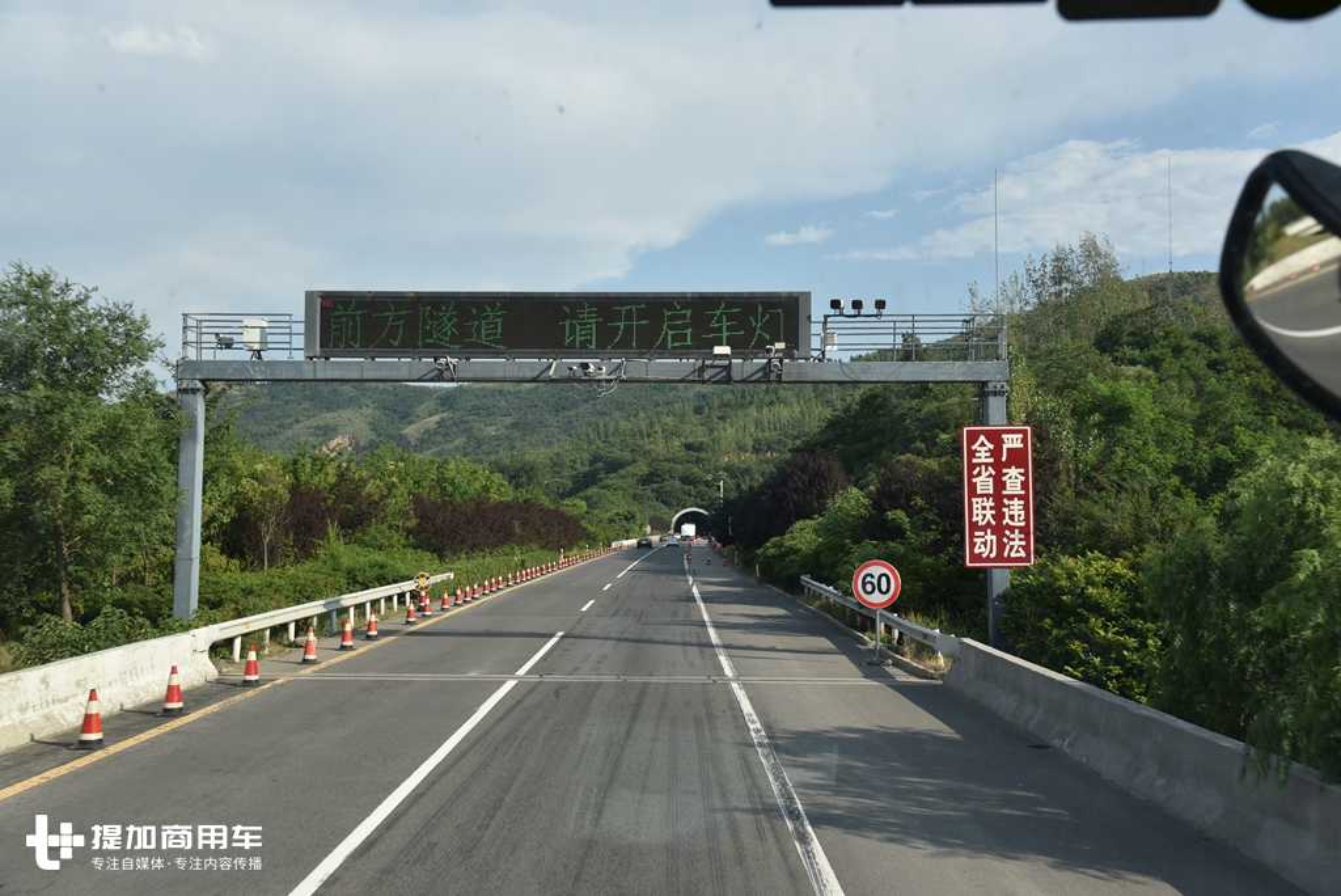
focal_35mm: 38
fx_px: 1416
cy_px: 448
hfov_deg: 50.7
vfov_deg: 35.1
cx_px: 670
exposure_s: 1/320
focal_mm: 38
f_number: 9
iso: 200
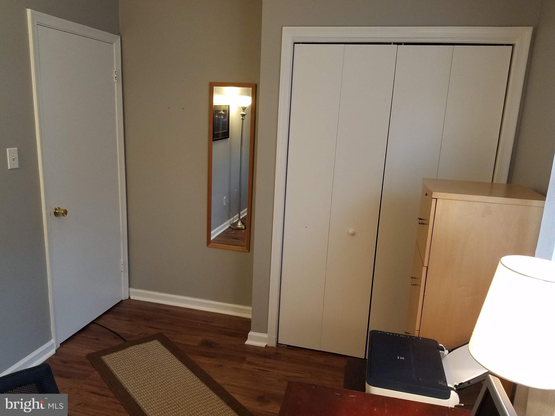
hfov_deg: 67.3
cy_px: 208
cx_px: 278
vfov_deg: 53.1
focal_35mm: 26
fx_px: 417
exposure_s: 1/40
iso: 160
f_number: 1.7
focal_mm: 4.2
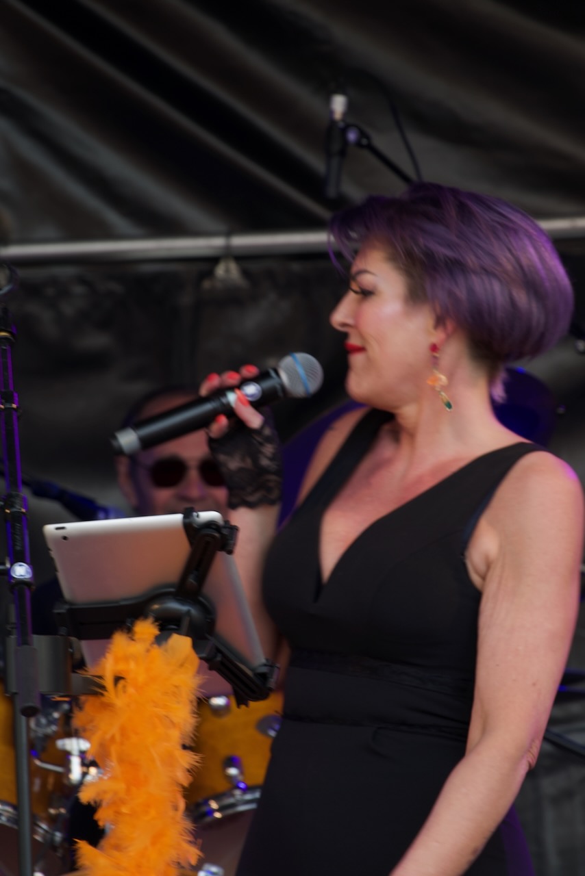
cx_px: 292
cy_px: 438
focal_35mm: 289
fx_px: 7040
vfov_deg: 7.1
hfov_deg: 4.8
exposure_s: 1/80
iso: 100
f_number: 4
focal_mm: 105.83
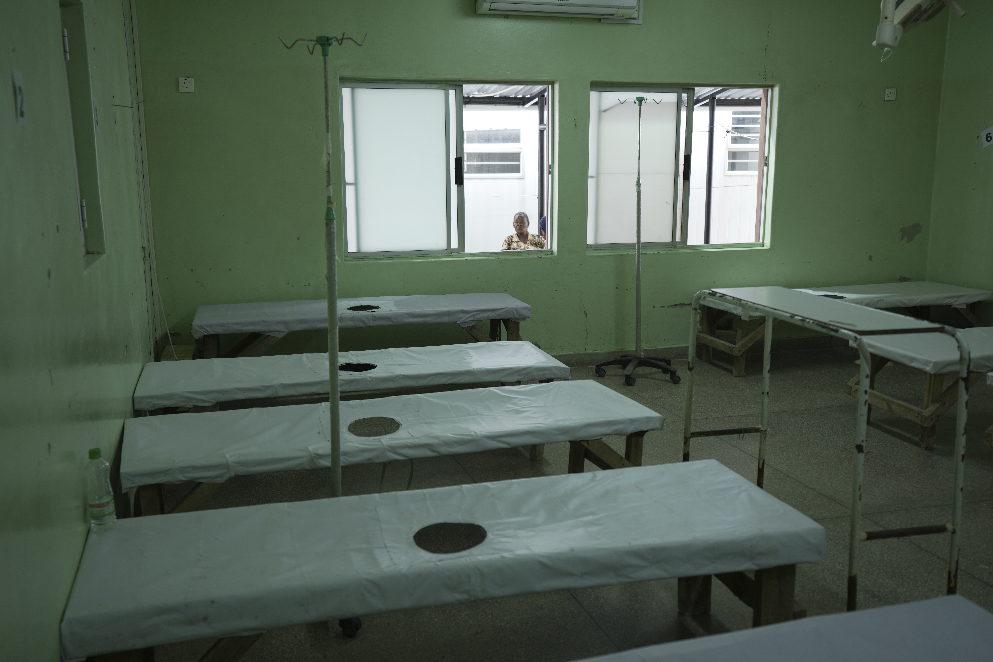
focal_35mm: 35
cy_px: 331
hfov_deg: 54.4
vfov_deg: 37.9
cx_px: 496
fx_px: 965
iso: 160
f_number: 2.8
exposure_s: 1/40
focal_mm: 35
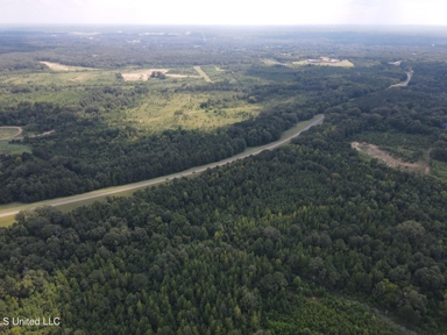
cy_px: 163
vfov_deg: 54.9
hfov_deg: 69.4
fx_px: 323
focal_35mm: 25
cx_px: 221
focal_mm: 4.5
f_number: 2.8
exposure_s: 1/320
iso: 100
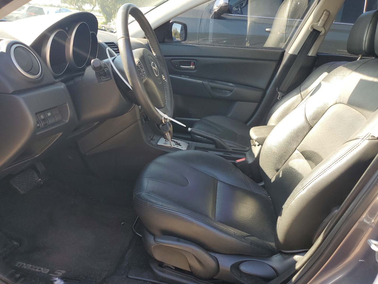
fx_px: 284
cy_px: 142
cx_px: 189
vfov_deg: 53.1
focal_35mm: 26
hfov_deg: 67.3
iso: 50
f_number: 1.5
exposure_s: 1/204
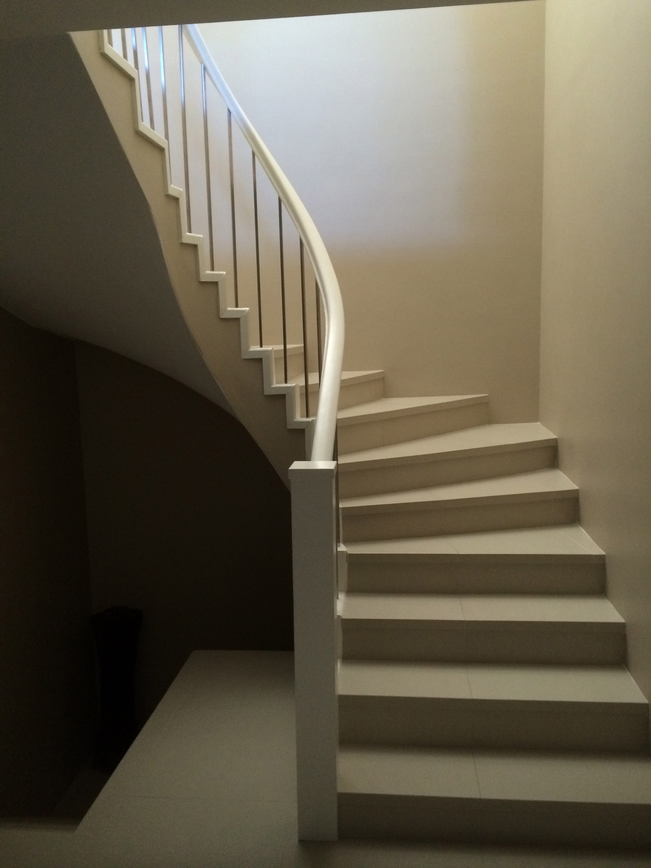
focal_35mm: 30
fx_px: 752
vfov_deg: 60.0
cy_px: 434
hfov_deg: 46.8
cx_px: 326
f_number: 2.2
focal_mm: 4.12
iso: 320
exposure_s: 1/24
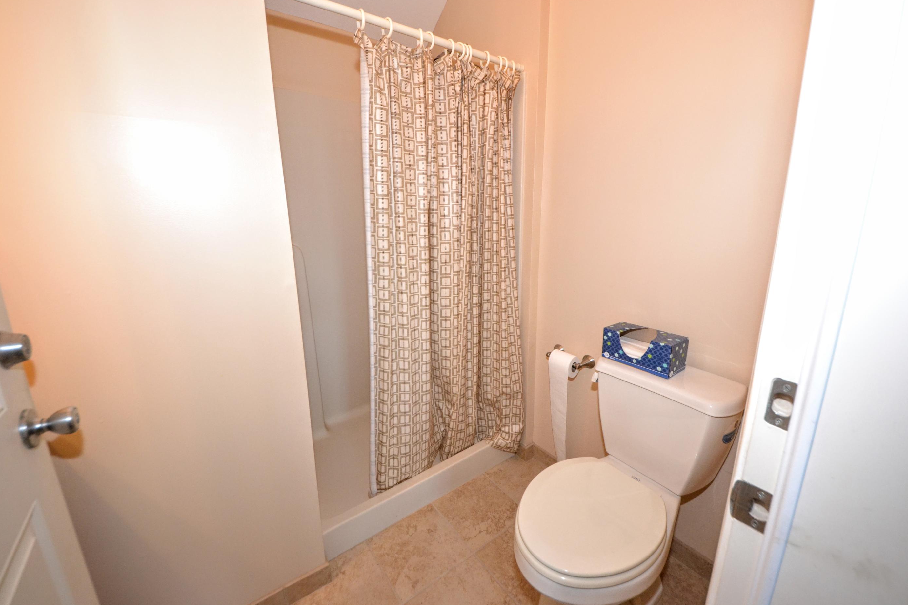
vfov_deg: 85.3
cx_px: 468
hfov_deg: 108.3
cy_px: 286
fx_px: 328
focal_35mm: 13
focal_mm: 8
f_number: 4.5
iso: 1800
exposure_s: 1/60
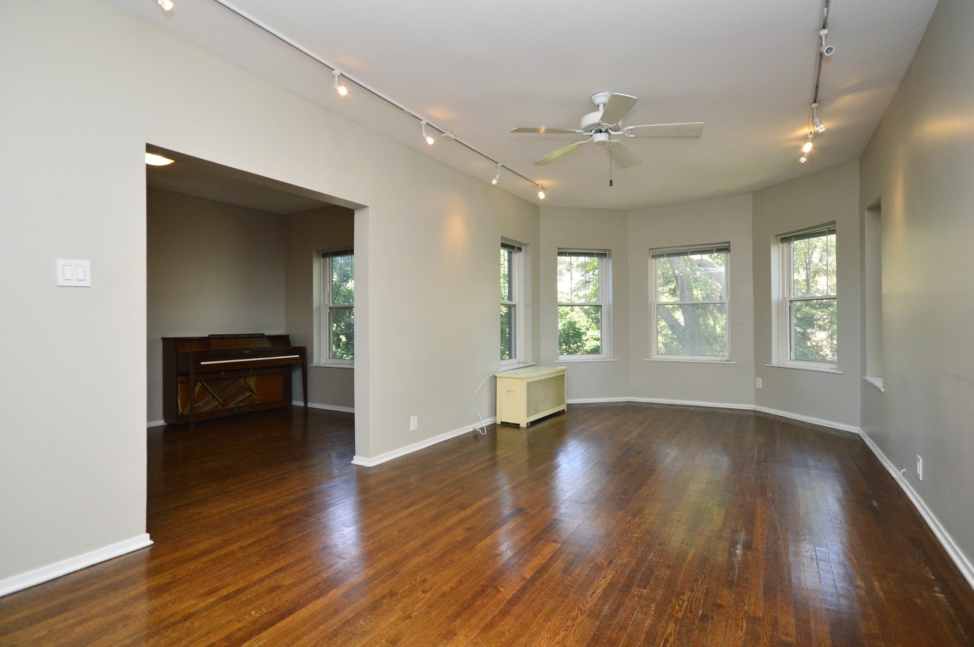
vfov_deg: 69.5
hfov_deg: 92.5
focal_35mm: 17
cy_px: 324
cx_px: 487
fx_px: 466
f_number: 7.1
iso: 800
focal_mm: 11.5
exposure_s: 1/80
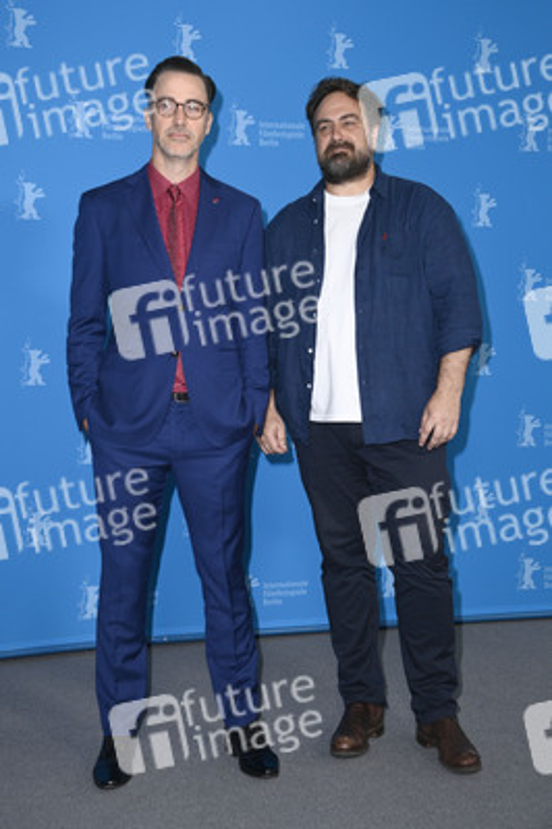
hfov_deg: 29.8
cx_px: 276
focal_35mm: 45
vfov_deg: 43.6
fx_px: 1037
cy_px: 414
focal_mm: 45
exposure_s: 1/250
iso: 1000
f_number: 5.6
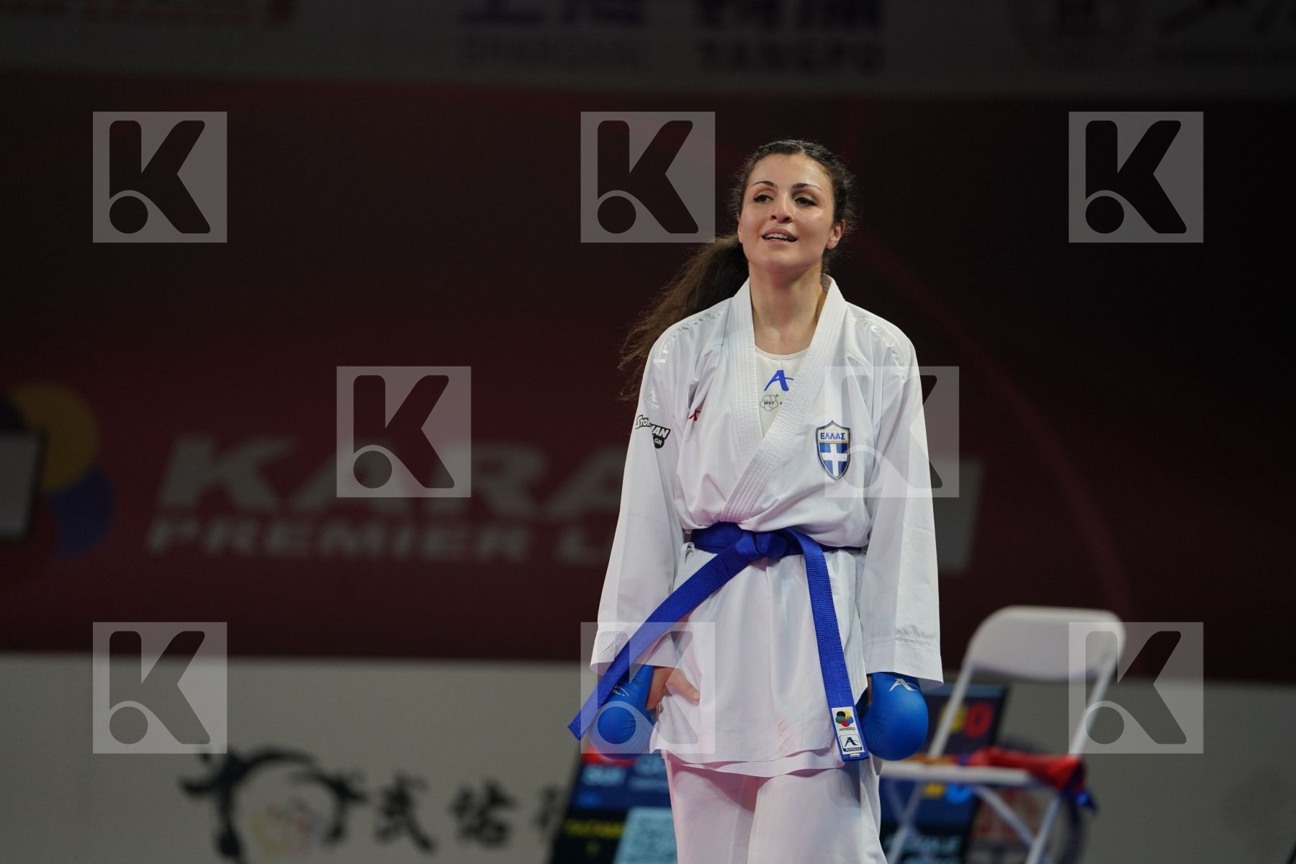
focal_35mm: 200
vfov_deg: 6.9
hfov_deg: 10.3
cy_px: 432
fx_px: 7199
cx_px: 648
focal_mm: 200
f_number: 2.8
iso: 1250
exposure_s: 1/1000
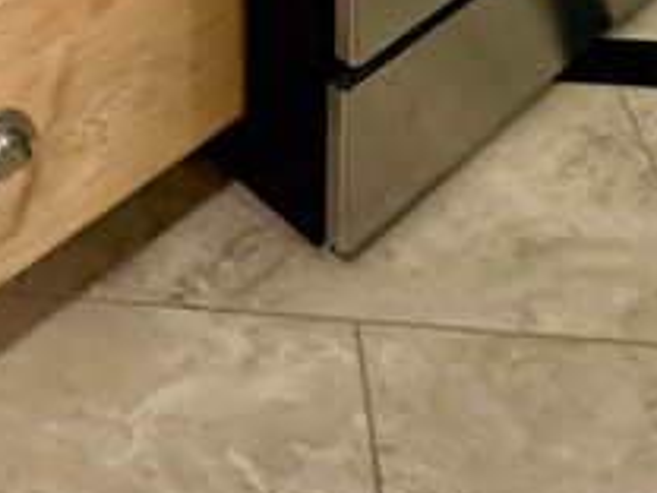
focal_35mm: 69
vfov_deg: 14.2
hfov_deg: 26.9
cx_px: 32
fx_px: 1310
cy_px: -698
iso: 800
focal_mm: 2.22
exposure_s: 1/60
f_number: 2.2
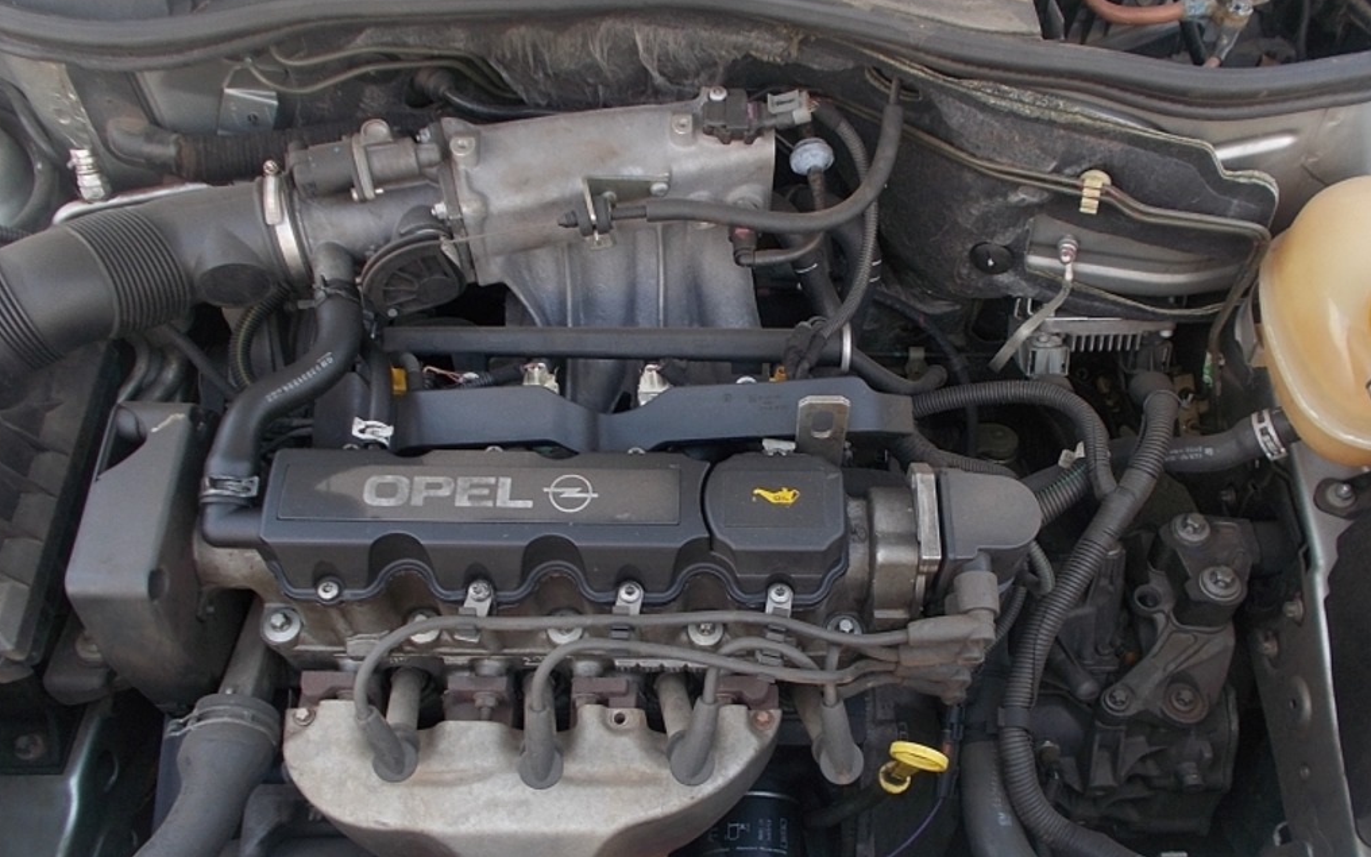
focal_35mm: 33
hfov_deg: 58.1
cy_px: 504
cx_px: 747
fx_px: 1233
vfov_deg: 38.2
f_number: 3.2
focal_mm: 4.6
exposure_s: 1/100
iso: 80
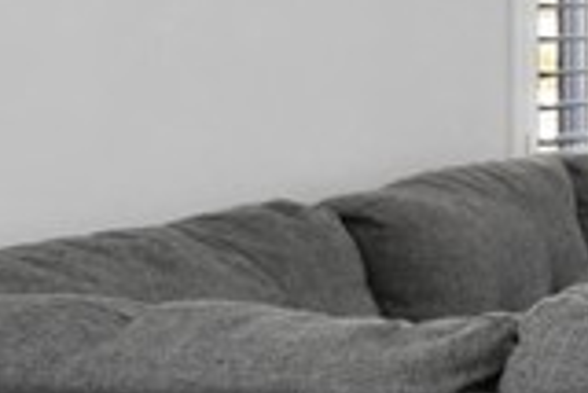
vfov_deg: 16.0
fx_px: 1357
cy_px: -33
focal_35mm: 83
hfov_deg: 14.6
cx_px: 1437
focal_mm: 13
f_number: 5.6
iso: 250
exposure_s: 1/2
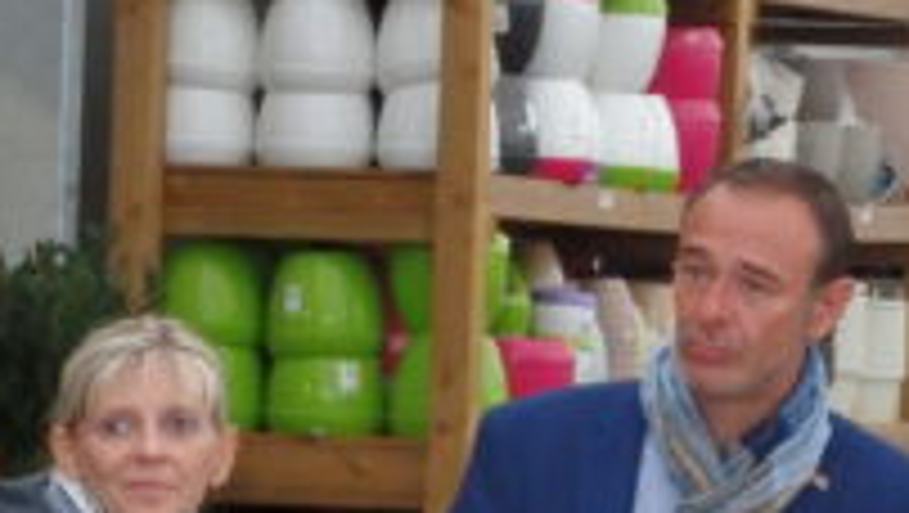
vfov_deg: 4.4
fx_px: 6609
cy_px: 236
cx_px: 722
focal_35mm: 274
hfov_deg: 7.9
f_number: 5
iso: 1250
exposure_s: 1/40
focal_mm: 19
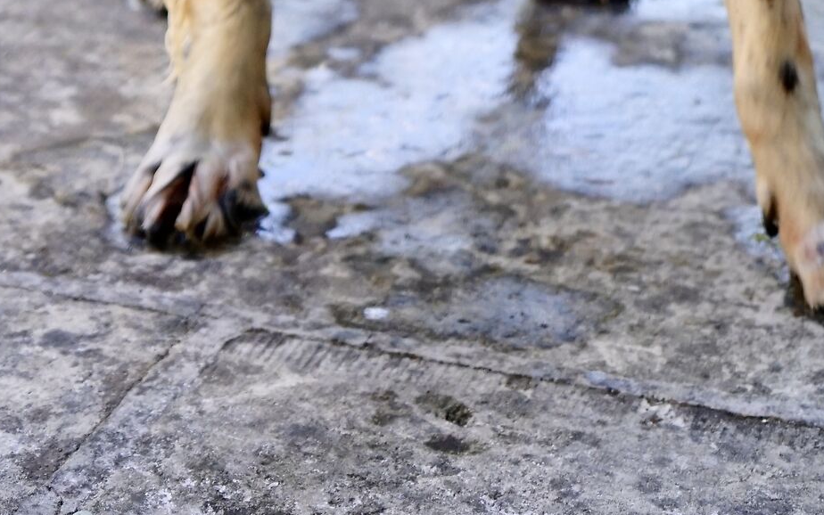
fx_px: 2853
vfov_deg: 9.7
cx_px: 475
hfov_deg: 16.4
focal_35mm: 127
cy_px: -451
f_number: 4.5
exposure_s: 1/640
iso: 1000
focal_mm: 48
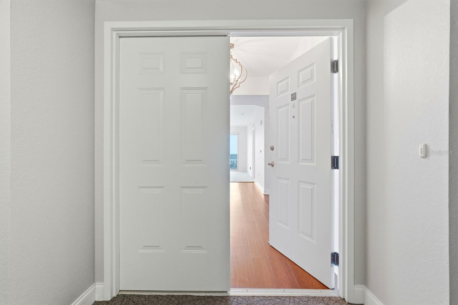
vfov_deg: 73.8
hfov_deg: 96.7
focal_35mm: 16
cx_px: 229
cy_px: 152
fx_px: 204
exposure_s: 1/1250
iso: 2500
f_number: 8
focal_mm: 16
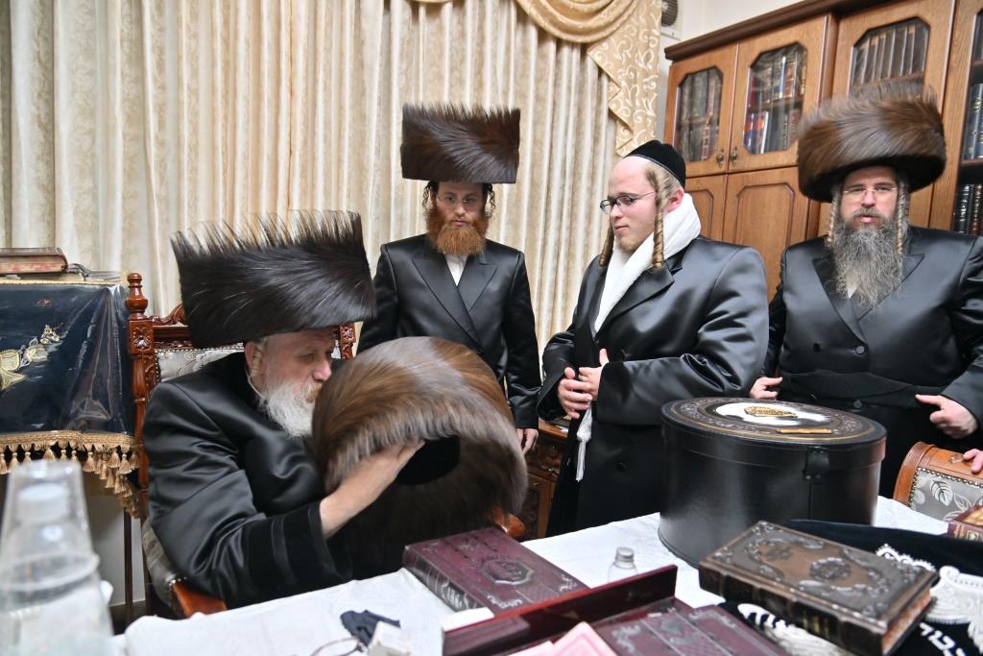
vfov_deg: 53.1
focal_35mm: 24
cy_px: 328
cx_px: 492
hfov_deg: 73.7
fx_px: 655
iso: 1000
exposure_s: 1/200
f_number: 4
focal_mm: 24
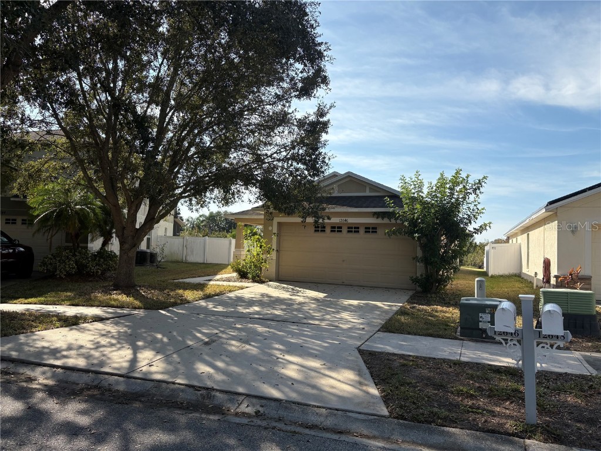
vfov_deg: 53.1
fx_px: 451
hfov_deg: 67.3
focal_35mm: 26
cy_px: 226
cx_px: 300
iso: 50
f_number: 1.6
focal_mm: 5.96
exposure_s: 1/2865
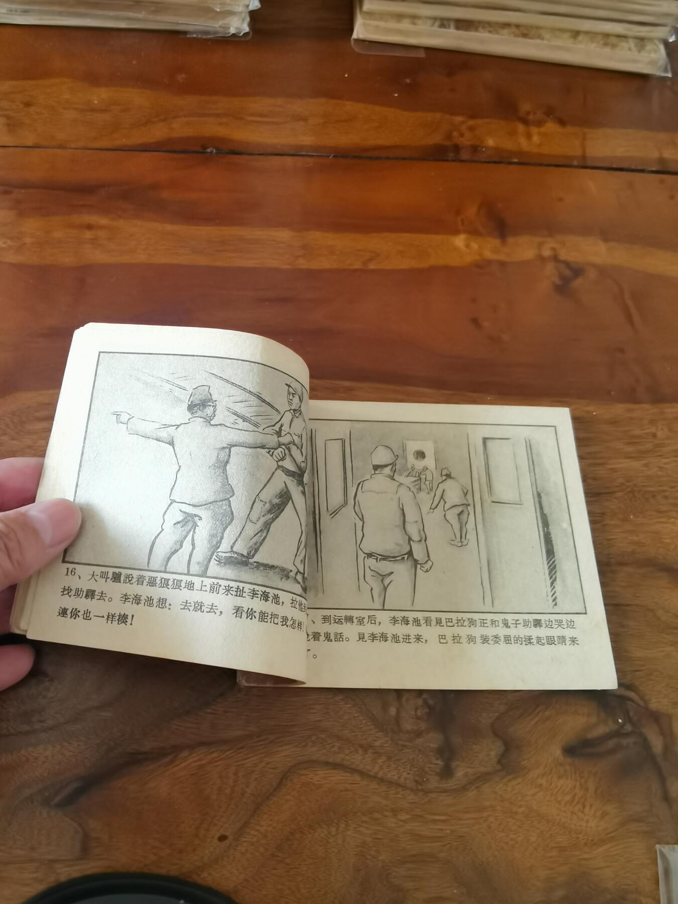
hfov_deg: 51.4
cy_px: 452
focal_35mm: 27
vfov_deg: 65.3
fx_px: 705
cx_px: 339
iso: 400
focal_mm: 2.26
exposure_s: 1/25
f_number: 2.2
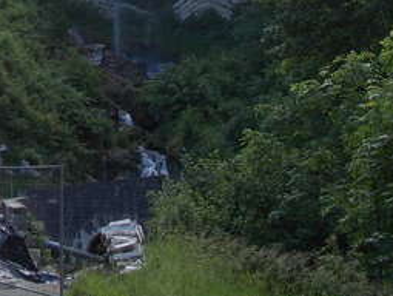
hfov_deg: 18.6
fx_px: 1148
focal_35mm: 101
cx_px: -43
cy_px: -49
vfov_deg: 14.3
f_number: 3.3
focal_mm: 6.1
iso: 80
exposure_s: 1/160
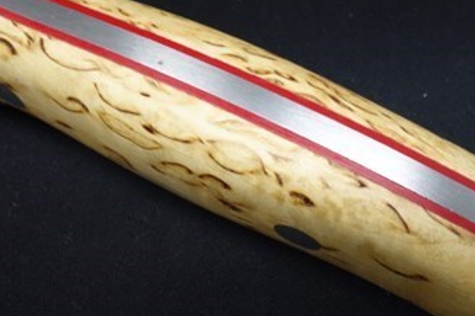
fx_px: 725
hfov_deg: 36.0
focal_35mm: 55
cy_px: 163
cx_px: 302
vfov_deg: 24.6
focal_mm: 10.4
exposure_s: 1/30
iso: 800
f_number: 9
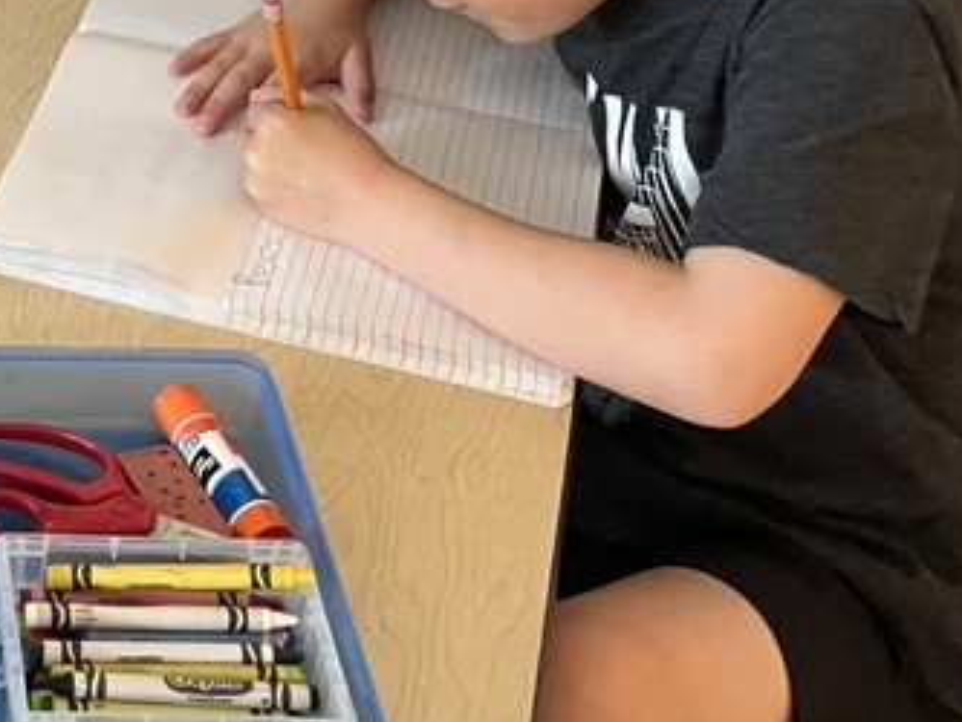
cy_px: -32
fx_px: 2224
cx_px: -341
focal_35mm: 80
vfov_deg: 17.9
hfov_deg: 21.6
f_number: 1.6
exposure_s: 1/30
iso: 500
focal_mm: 5.1
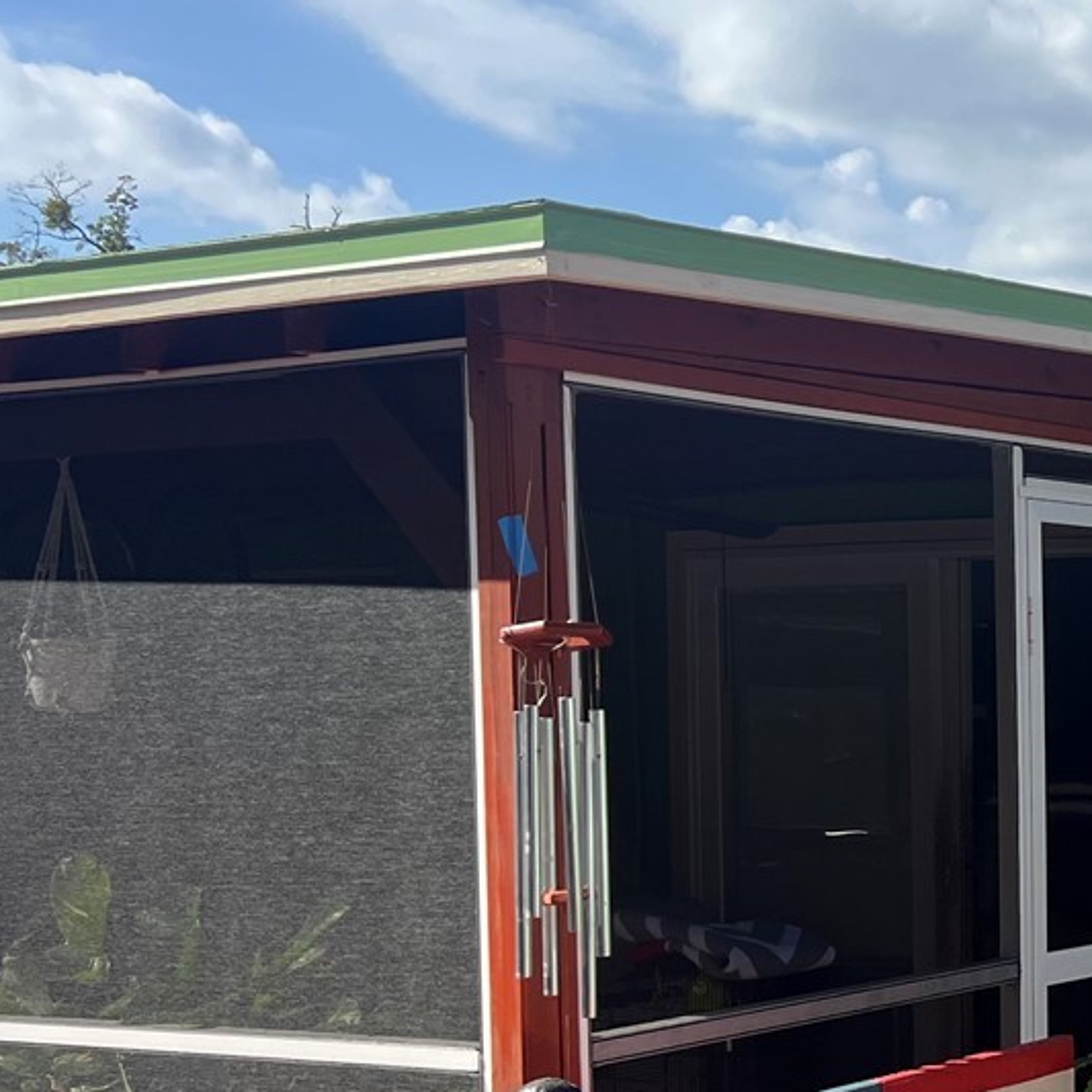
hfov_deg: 21.7
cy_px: 750
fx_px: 2463
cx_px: 1545
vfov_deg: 24.8
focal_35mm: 69
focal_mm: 5.7
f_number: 1.5
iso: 50
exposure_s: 1/3077
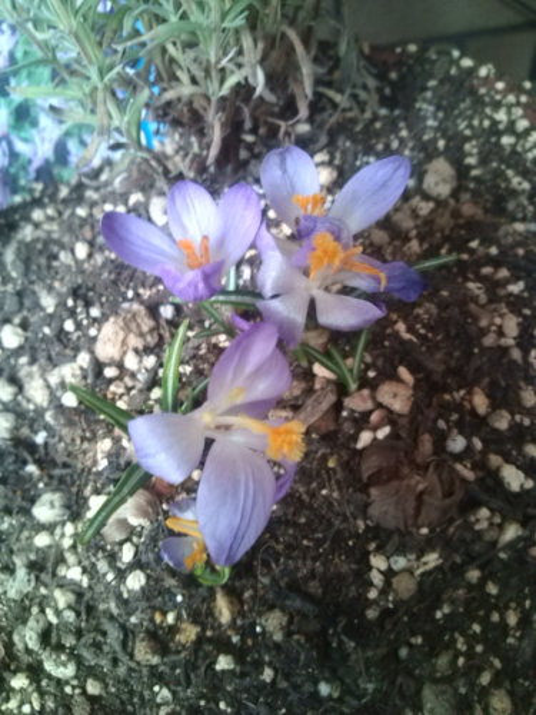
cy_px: 358
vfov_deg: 56.8
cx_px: 268
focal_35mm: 32
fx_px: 661
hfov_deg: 44.2
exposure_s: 1/3.85
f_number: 2.8
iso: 106
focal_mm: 3.3
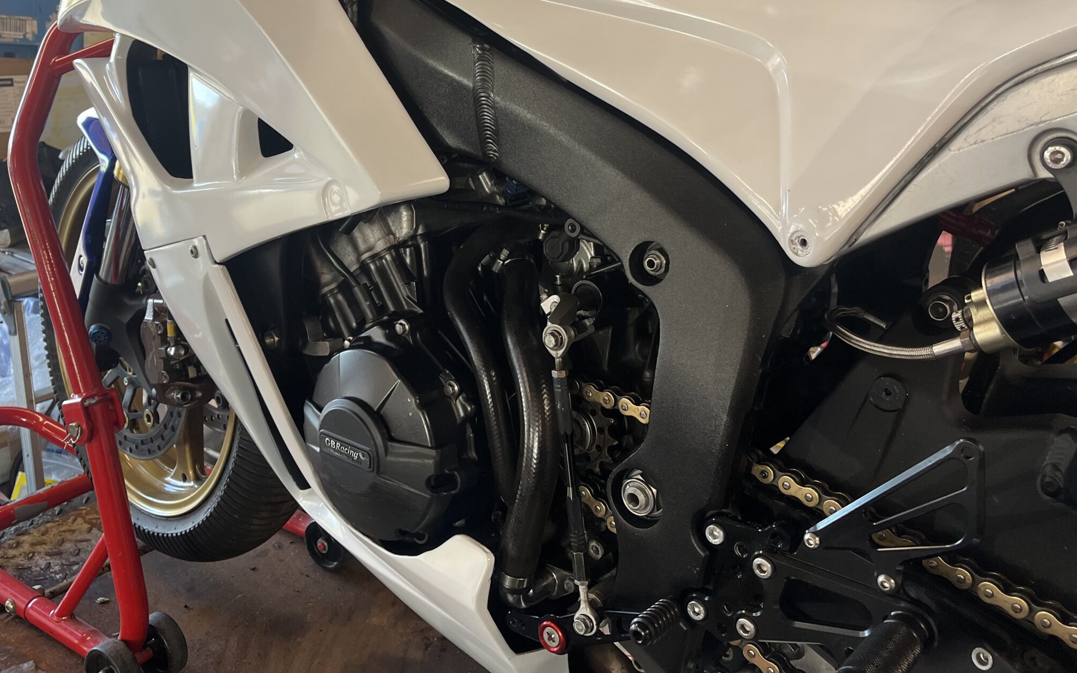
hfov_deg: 55.2
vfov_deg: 35.8
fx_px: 1027
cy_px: 206
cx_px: 475
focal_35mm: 35
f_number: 1.6
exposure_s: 1/121
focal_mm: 5.1
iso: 80
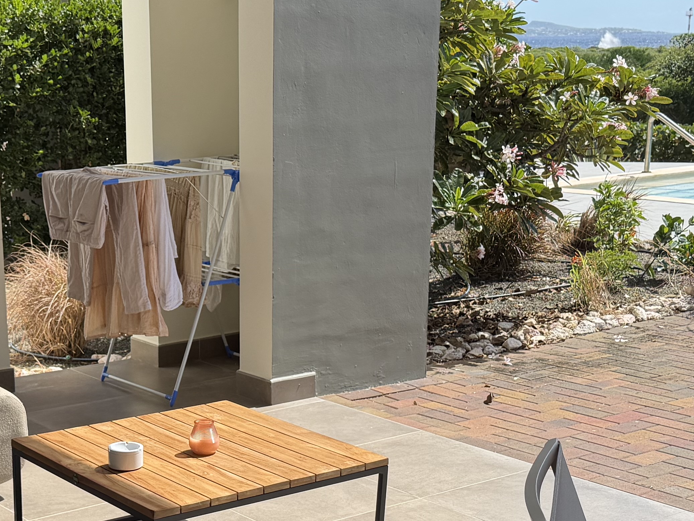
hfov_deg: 29.1
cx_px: 206
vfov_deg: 21.9
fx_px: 1323
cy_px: 434
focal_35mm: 66
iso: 80
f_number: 1.78
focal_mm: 6.76
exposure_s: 1/3425
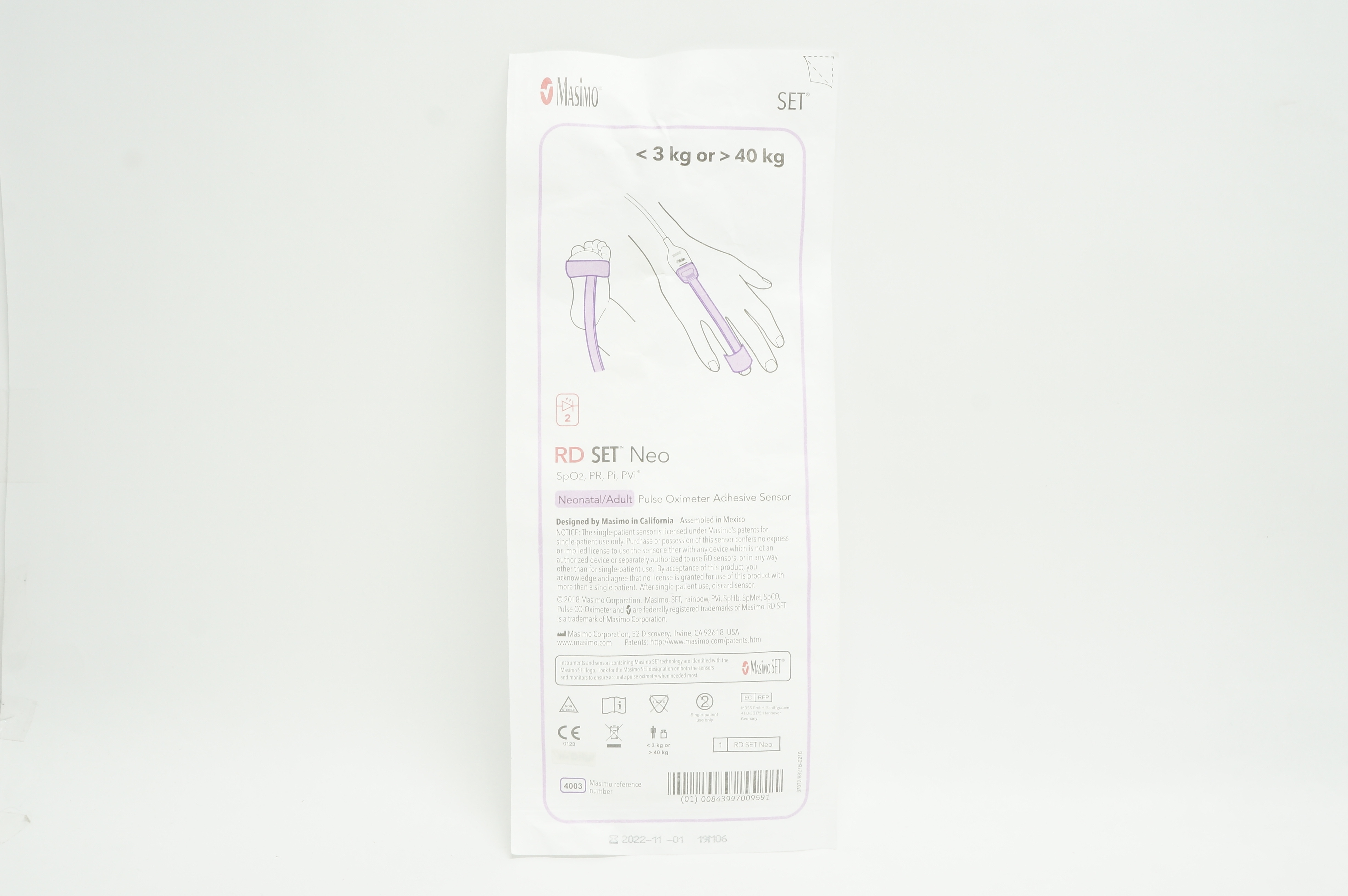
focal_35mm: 44
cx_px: 674
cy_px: 448
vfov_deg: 30.8
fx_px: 1627
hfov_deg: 45.0
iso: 400
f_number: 11
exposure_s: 1/15
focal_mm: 29
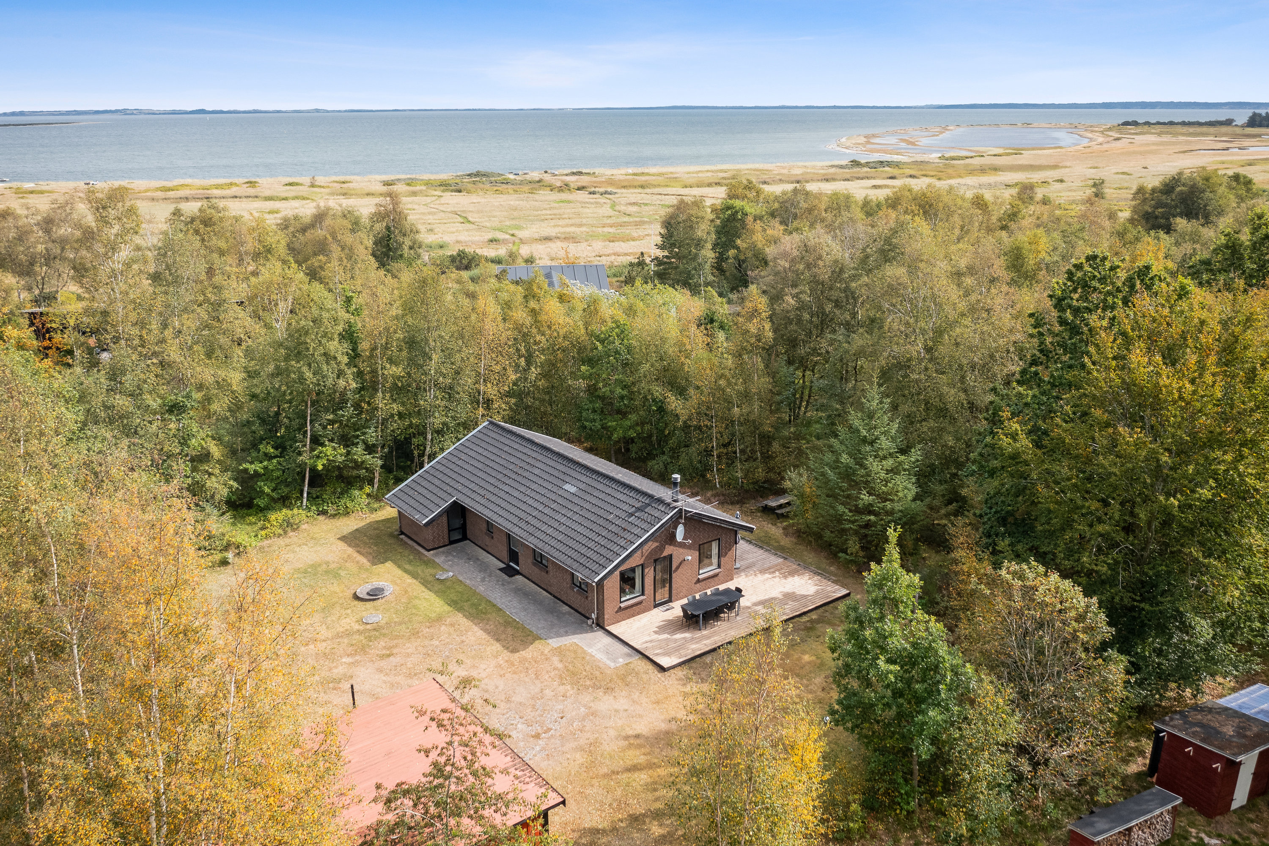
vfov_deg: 46.4
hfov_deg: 65.5
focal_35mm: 28
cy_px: 423
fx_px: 987
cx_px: 634
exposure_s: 1/640
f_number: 6.3
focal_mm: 10.3
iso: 100
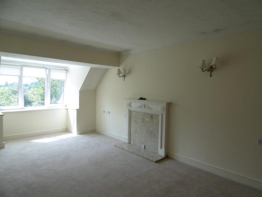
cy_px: 98
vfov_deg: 61.1
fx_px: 167
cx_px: 131
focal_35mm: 22
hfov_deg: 76.4
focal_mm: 4
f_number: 3
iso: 100
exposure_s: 1/160
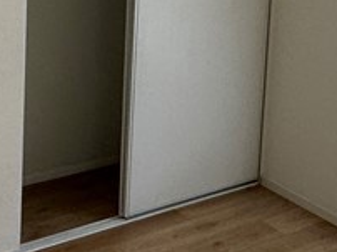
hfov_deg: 27.3
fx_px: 690
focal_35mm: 71
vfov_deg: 19.7
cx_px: 215
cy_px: -33
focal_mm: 2.22
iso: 160
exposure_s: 1/120
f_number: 2.2
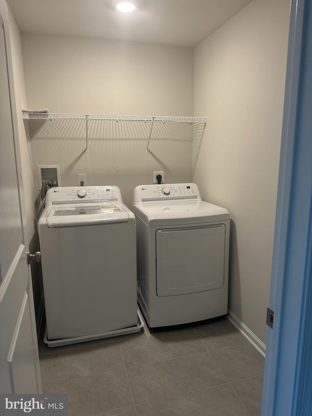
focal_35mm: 24
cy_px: 208
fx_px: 288
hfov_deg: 56.8
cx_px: 156
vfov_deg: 71.6
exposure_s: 1/60
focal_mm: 6.86
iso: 125
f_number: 1.78
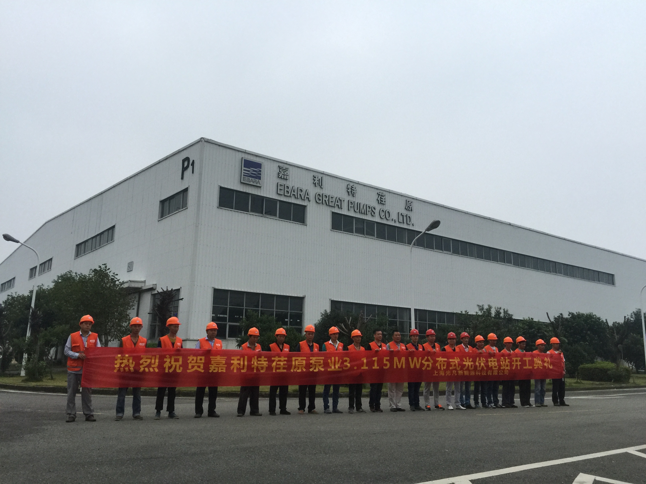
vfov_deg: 48.2
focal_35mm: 29
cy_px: 242
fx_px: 541
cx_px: 323
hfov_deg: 61.7
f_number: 2.2
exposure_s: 1/30
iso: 50
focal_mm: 4.15
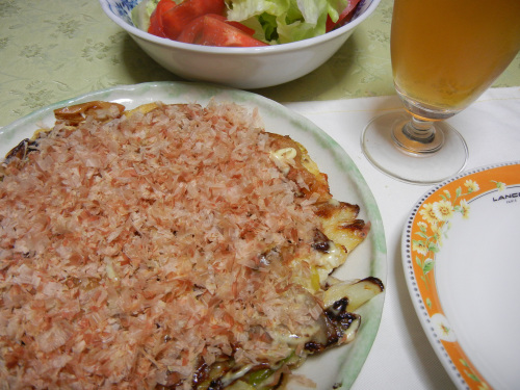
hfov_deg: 60.0
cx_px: 260
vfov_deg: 46.8
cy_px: 195
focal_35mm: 30
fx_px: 451
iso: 268
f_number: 3.5
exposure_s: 1/28
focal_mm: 5.4
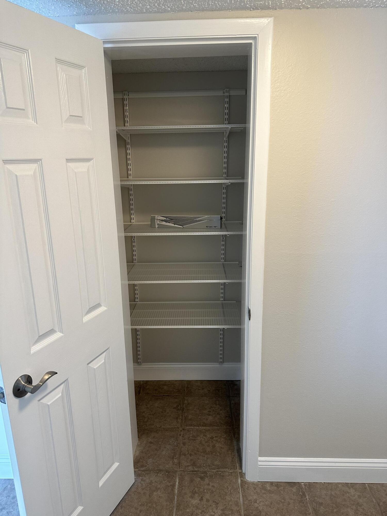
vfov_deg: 71.6
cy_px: 258
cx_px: 194
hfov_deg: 56.8
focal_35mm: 24
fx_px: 358
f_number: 1.78
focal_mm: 6.86
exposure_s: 1/120
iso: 160
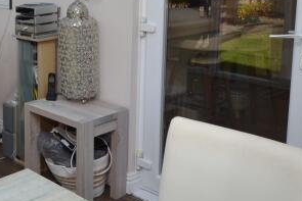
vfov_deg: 25.3
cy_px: 24
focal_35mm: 52
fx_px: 436
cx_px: -5
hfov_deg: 34.5
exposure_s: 1/125
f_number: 5.6
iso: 100
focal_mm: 10
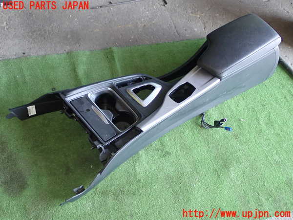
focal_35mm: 44
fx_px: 372
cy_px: 110
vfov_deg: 32.9
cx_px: 146
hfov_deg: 42.9
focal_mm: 7.84
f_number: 2.9
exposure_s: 1/40
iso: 320
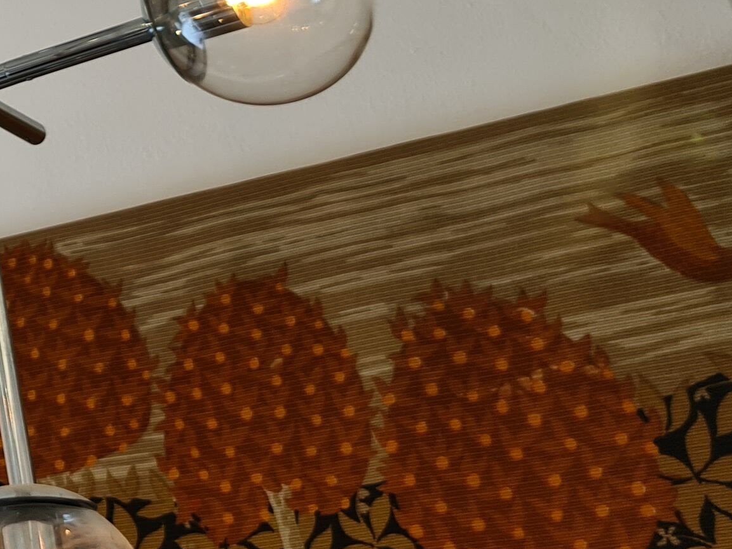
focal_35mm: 91
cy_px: -189
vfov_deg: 15.4
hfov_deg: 17.9
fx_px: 1924
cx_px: -519
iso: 50
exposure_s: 1/50
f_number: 1.8
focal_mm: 5.4
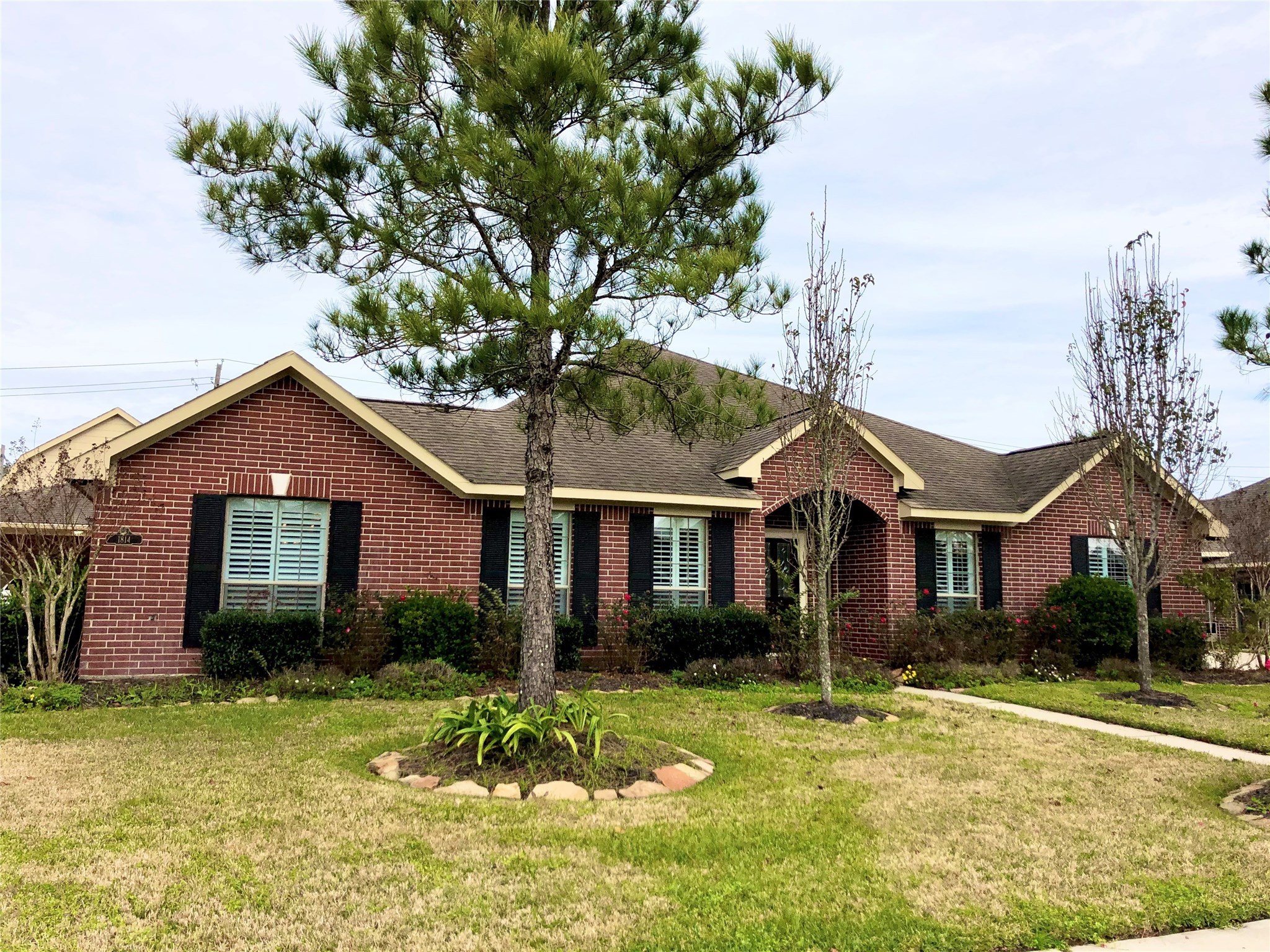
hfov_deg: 63.4
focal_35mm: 28
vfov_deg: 49.7
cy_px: 476
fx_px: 1027
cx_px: 635
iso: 20
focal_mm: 3.99
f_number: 1.8
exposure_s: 1/3690
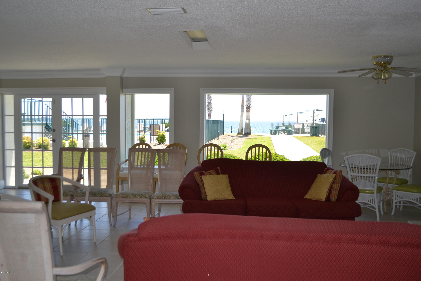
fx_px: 386
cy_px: 140
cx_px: 210
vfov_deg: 40.0
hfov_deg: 57.2
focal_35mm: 33
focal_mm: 22
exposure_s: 1/125
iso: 140
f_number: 4
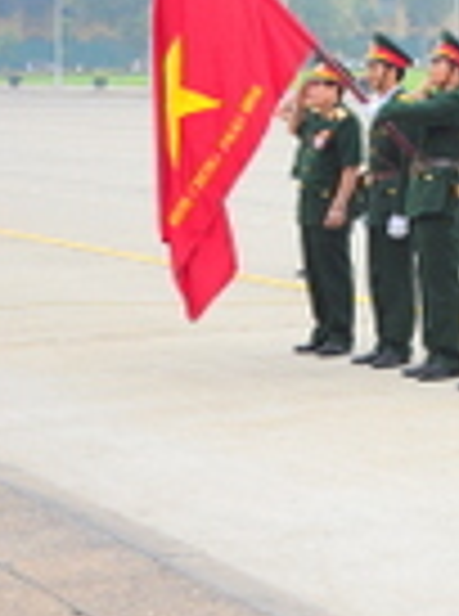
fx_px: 2340
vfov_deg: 14.6
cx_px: 1026
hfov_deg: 10.1
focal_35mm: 132
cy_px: -67
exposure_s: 1/100
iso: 500
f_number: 5
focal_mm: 25
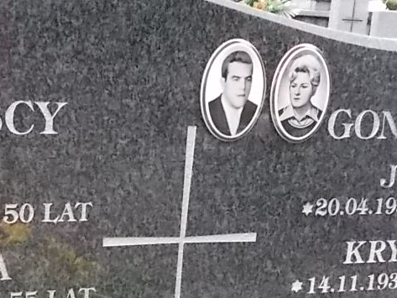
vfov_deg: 16.4
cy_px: 302
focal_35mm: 88
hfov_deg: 22.1
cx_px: 124
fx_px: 1010
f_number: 8
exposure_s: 1/125
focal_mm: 4.6
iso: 400
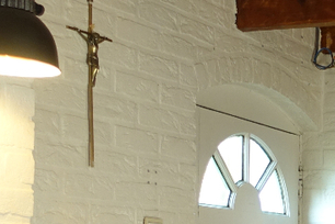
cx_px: 531
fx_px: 986
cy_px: 265
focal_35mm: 106
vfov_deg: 12.6
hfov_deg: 17.1
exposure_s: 1/30
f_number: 1.8
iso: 160
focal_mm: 8.8
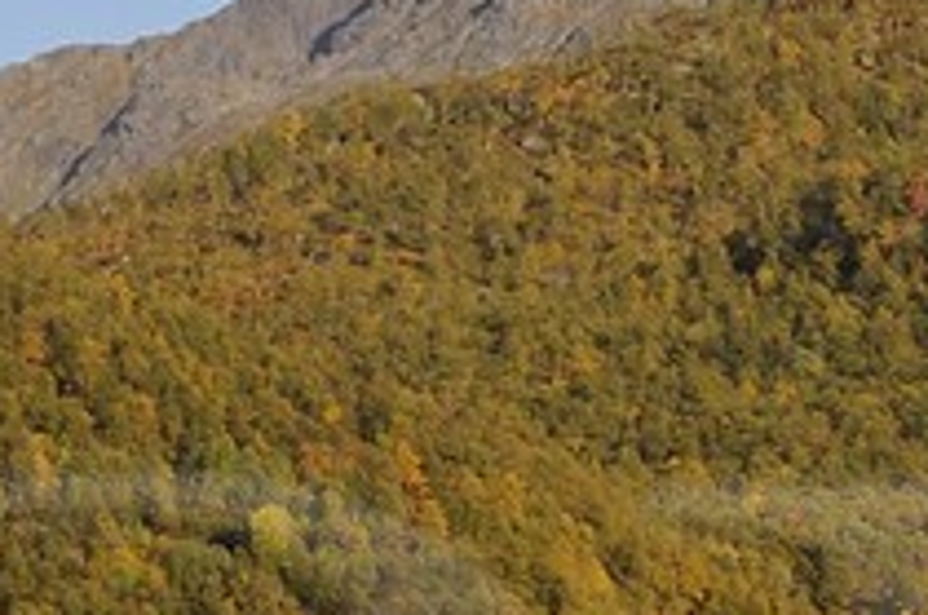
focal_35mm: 420
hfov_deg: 4.9
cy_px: 1212
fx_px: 10802
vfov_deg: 3.2
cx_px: 734
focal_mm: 55
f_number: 11
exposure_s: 1/160
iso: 200
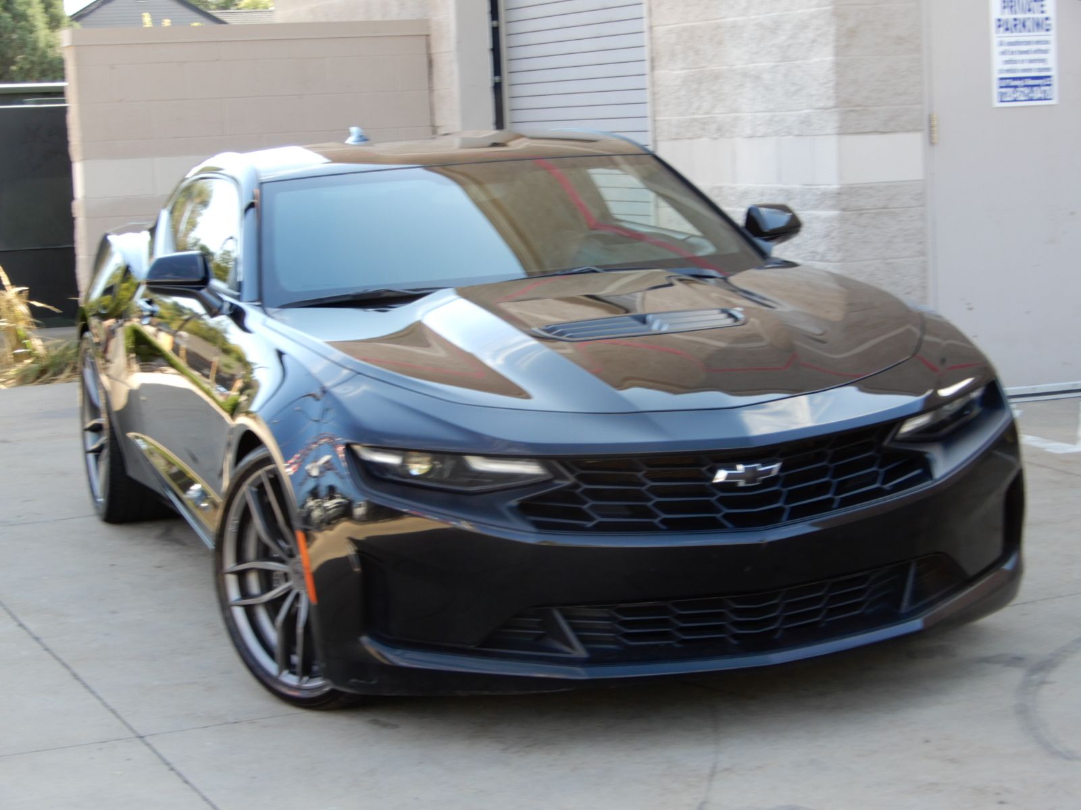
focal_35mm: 77
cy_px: 405
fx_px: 2405
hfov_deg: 25.3
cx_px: 540
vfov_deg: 19.1
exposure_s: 1/60
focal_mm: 13.7
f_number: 4.5
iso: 80
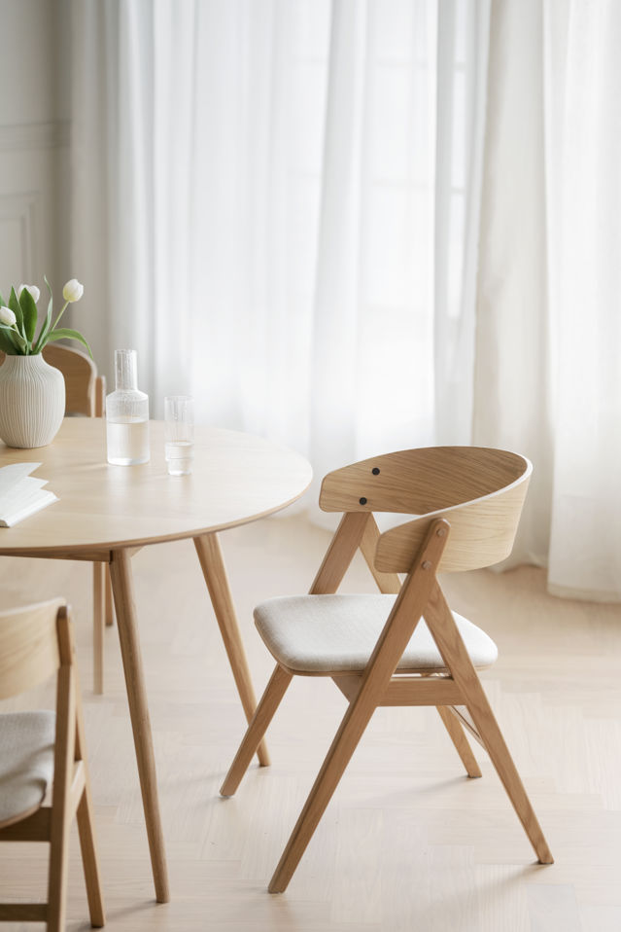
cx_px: 310
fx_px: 2198
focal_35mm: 85
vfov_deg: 23.9
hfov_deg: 16.1
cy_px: 466
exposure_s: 1/50
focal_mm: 85
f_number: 1.8
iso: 320
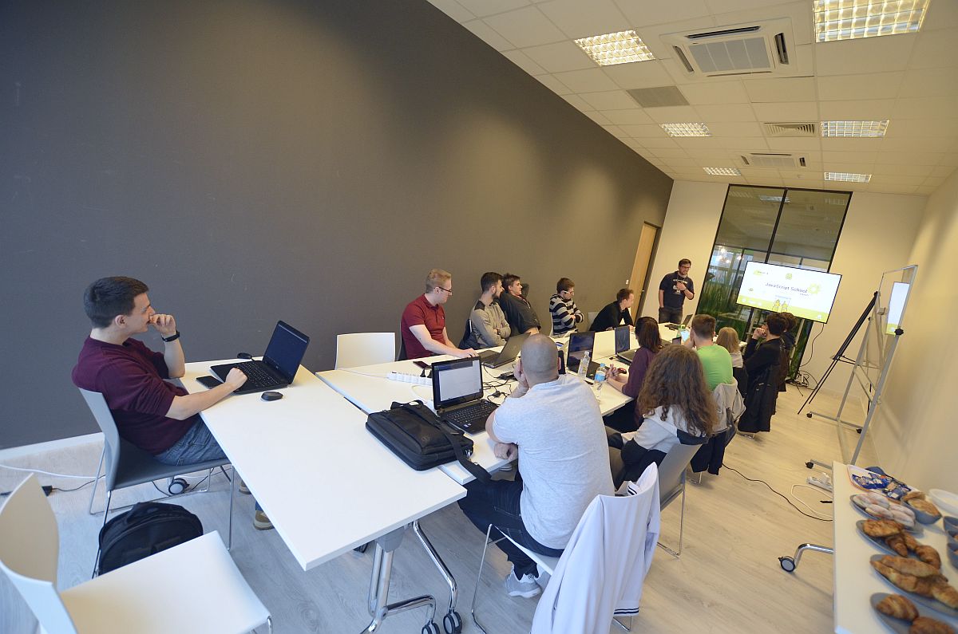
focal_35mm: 15
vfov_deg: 77.1
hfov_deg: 100.5
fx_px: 398
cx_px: 479
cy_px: 317
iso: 640
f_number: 4
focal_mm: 10
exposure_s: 1/60
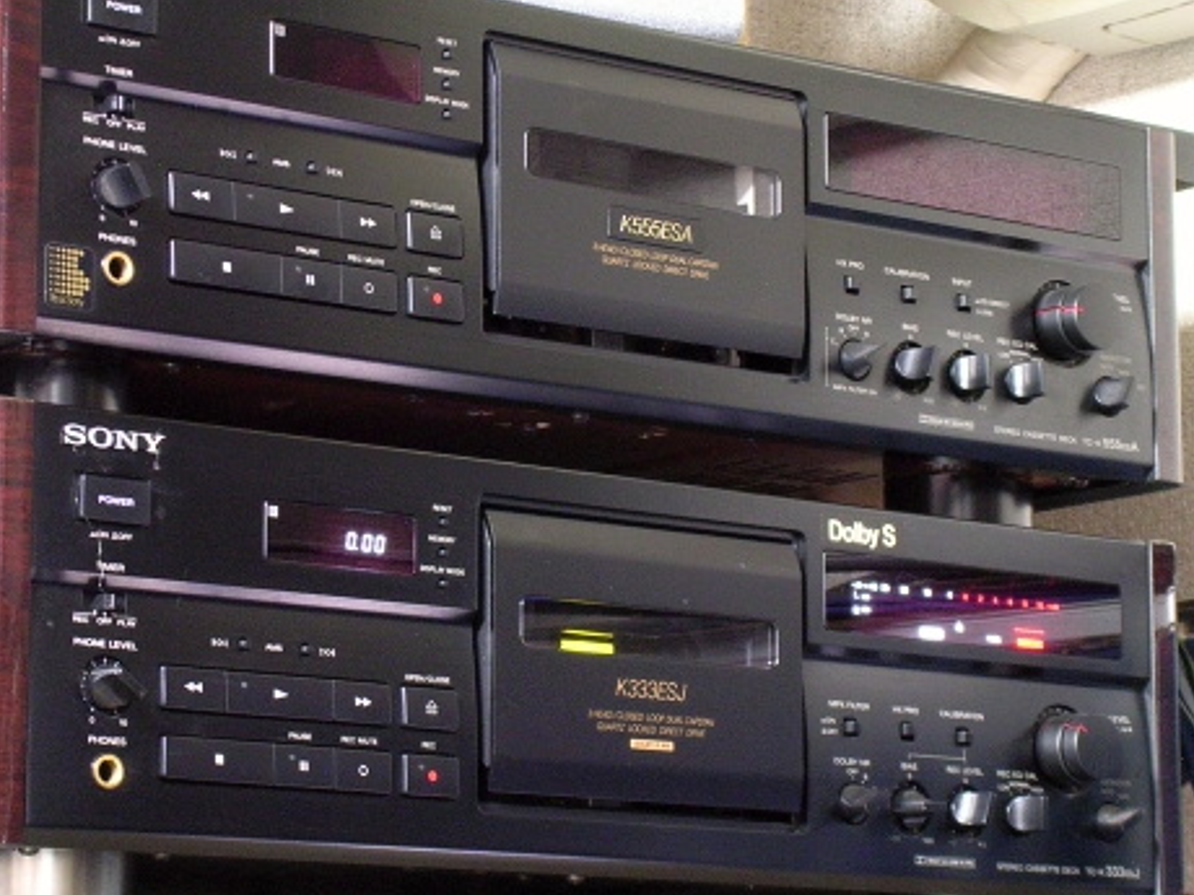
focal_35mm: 134
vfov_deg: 11.1
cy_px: 451
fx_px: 4622
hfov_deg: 14.7
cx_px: 550
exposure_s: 2
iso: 400
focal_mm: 16.7
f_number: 4.8
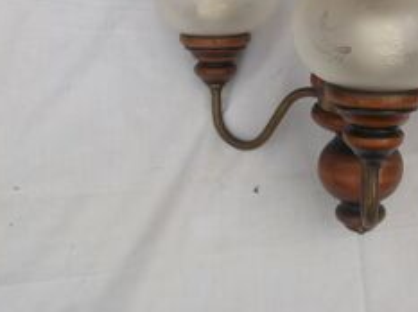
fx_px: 772
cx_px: 323
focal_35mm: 64
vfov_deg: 22.2
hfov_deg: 29.7
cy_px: 18
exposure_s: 1/84.2
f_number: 8.8
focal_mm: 5.7
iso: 80
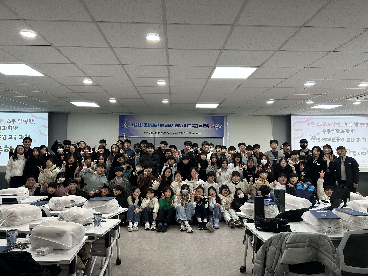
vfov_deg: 53.1
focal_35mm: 26
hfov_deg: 67.3
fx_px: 276
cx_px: 184
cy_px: 138
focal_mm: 5.7
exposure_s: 1/120
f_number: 1.5
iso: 125
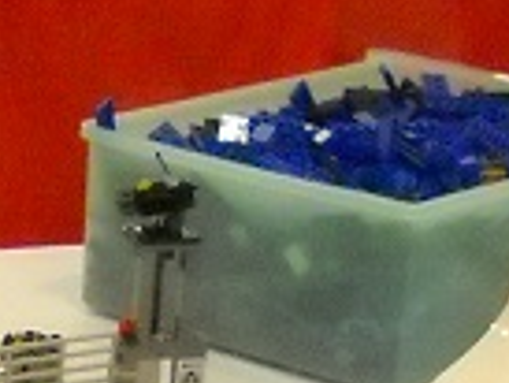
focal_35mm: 239
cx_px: -479
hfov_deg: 7.9
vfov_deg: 6.2
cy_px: 569
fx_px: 3517
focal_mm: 6.72
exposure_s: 1/76
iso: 800
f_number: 3.1
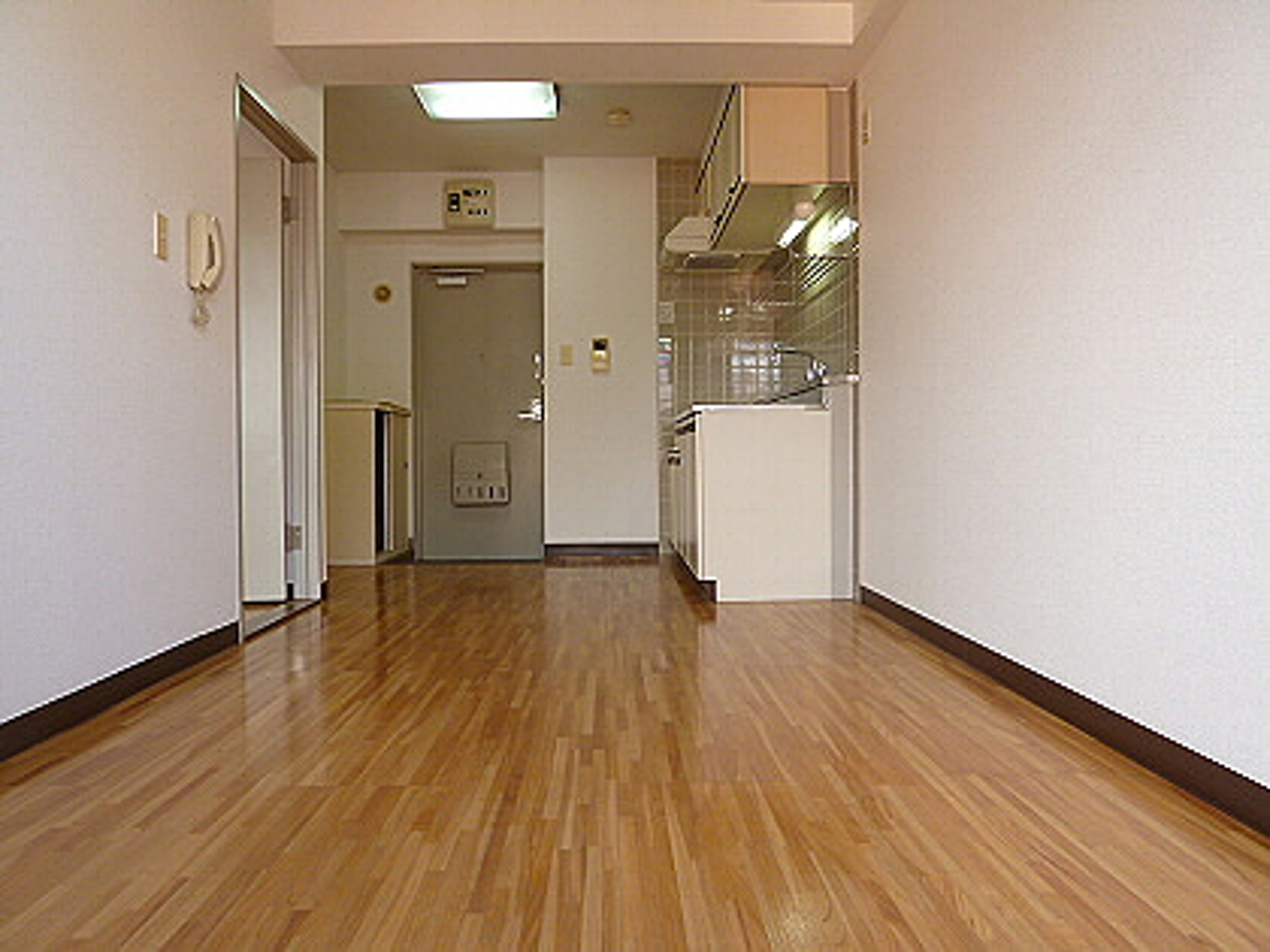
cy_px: 476
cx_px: 635
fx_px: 881
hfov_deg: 71.6
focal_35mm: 24
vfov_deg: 56.8
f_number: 2.5
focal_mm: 4.3
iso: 160
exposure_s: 1/60
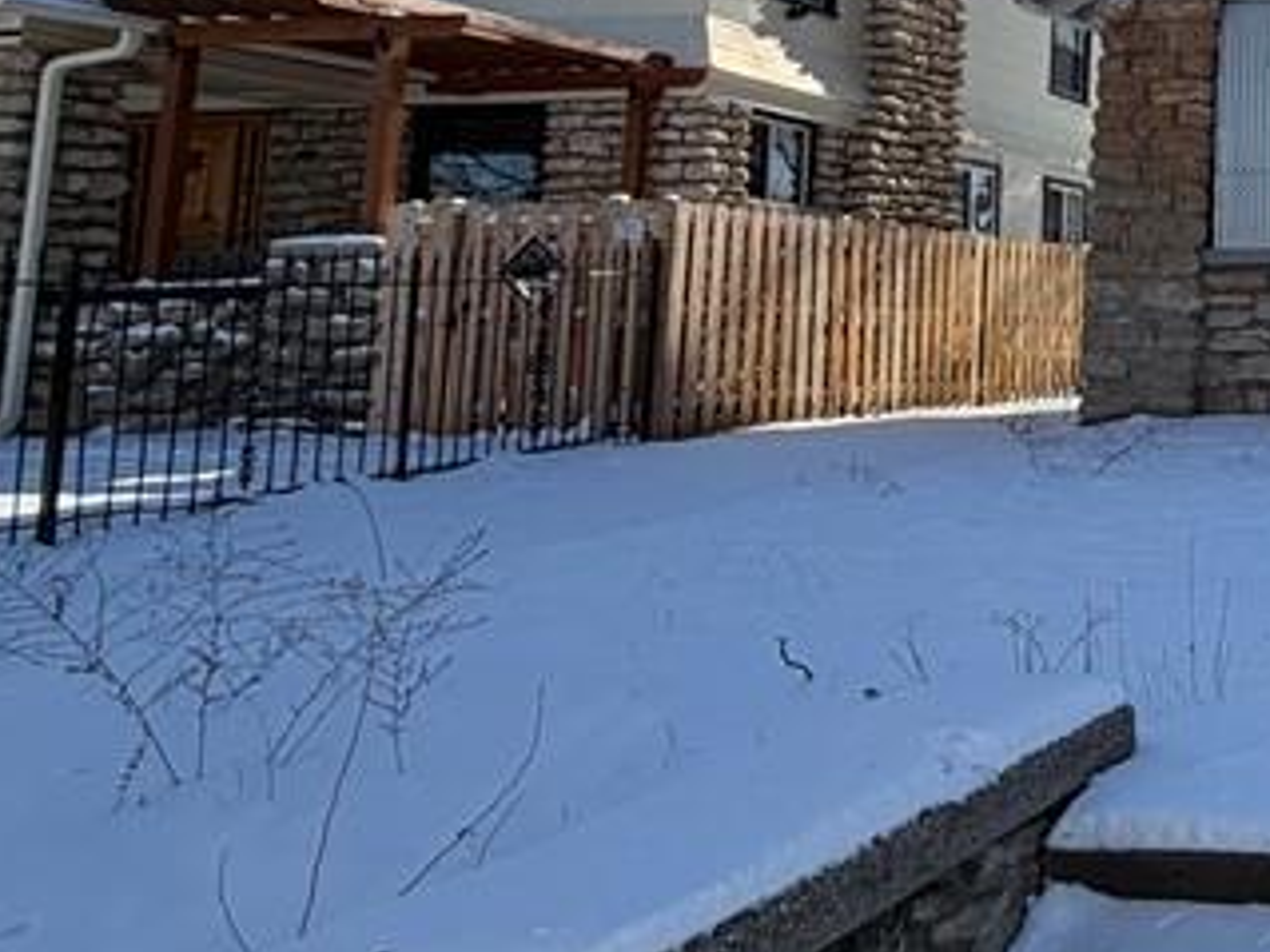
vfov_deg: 31.0
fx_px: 1650
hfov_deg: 31.2
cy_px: 131
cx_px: 1704
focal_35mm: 45
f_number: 2.2
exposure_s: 1/914
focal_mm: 2.22
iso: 20
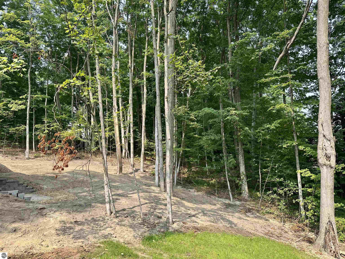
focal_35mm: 24
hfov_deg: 71.6
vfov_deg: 56.8
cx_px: 172
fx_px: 239
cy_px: 130
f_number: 1.78
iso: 80
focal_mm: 6.86
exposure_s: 1/952
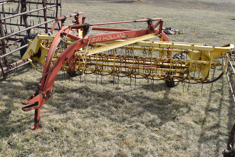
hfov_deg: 49.5
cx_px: 118
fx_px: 255
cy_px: 78
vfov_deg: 34.3
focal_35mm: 39
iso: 125
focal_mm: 26
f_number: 8
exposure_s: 1/250
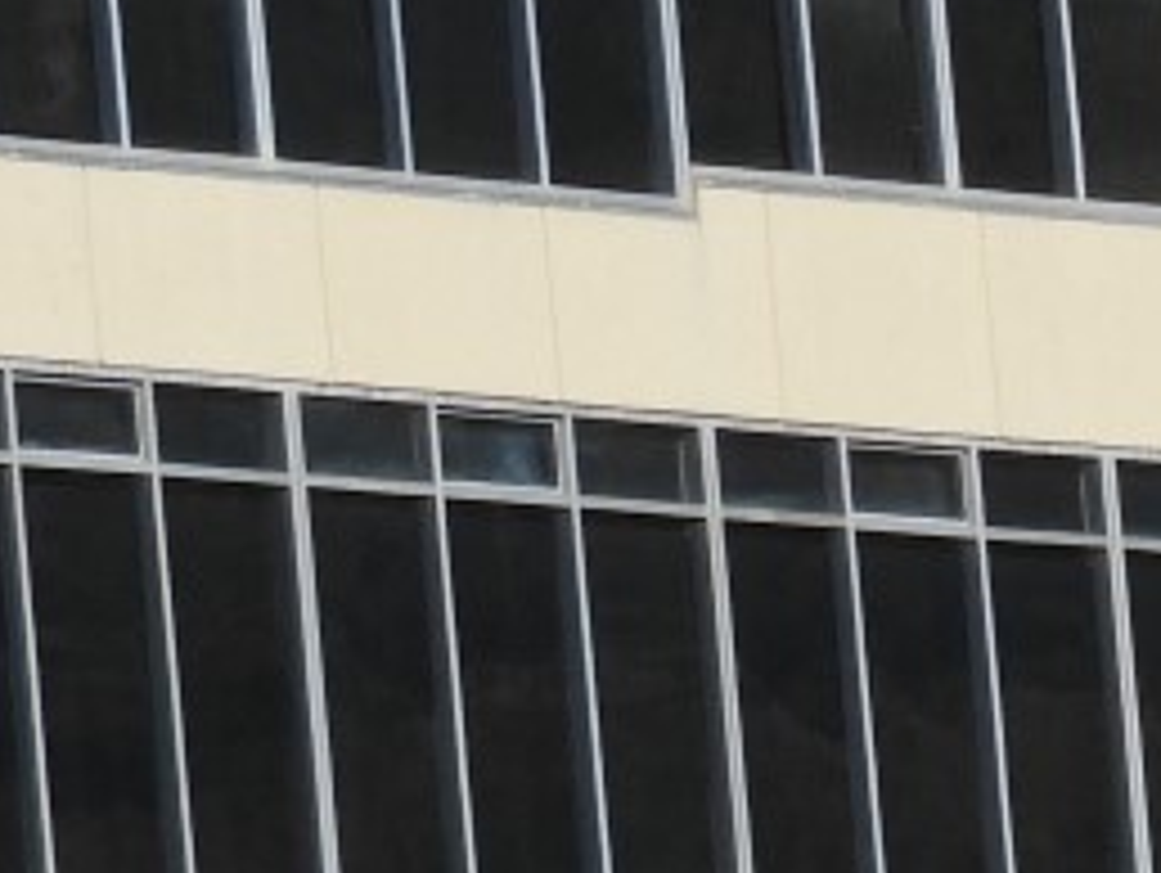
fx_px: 37465
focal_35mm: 1116
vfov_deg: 1.3
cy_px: -423
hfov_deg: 1.8
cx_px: 1858
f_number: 5.3
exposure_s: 1/1000
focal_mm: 35.8
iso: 100
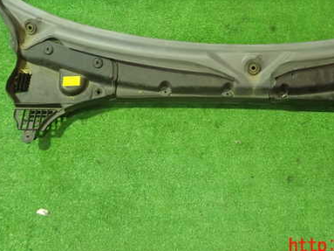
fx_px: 453
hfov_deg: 39.9
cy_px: 60
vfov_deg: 30.3
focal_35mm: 47
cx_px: 224
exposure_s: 1/30
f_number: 2.3
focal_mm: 5.4
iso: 640
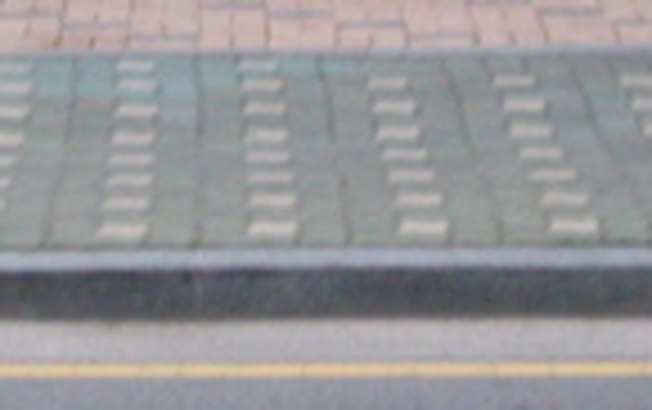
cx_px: 63
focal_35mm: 296
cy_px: -381
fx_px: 5266
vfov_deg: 4.4
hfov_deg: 7.1
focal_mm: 13.5
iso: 200
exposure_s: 1/60
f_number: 4
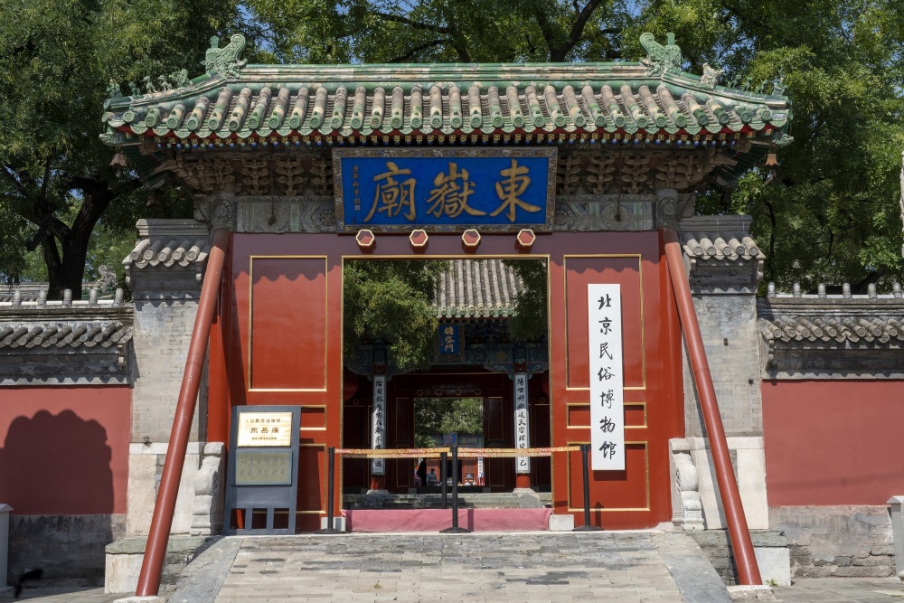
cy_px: 302
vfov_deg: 27.0
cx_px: 452
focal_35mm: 50
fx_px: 1256
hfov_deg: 39.6
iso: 400
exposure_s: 1/320
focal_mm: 50
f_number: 13
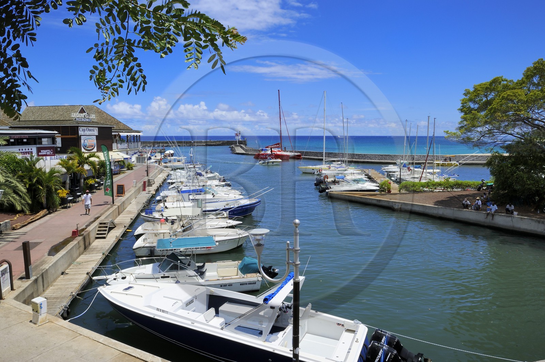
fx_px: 363
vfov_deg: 53.1
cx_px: 272
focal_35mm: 24
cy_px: 181
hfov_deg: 73.8
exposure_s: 1/125
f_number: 18
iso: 200
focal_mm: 24
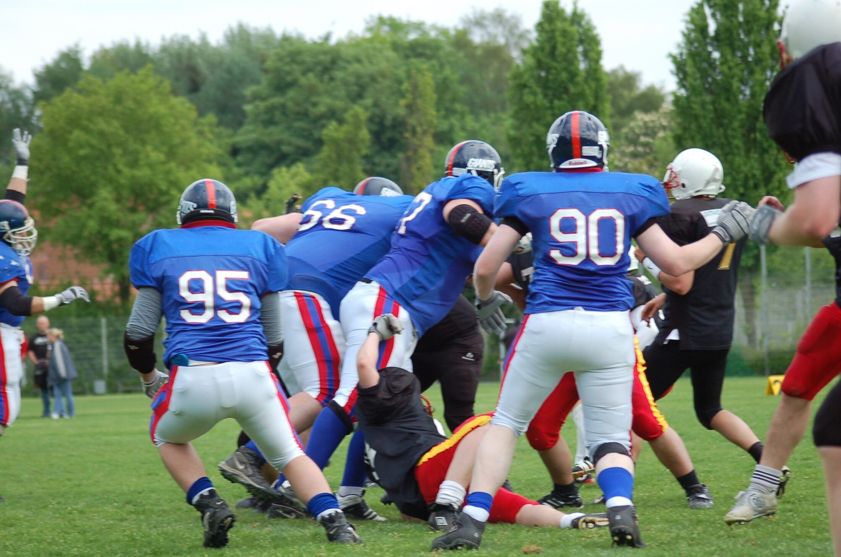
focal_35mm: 150
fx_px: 3498
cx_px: 420
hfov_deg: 13.7
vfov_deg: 9.1
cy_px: 278
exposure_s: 1/1000
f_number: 4.2
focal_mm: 100
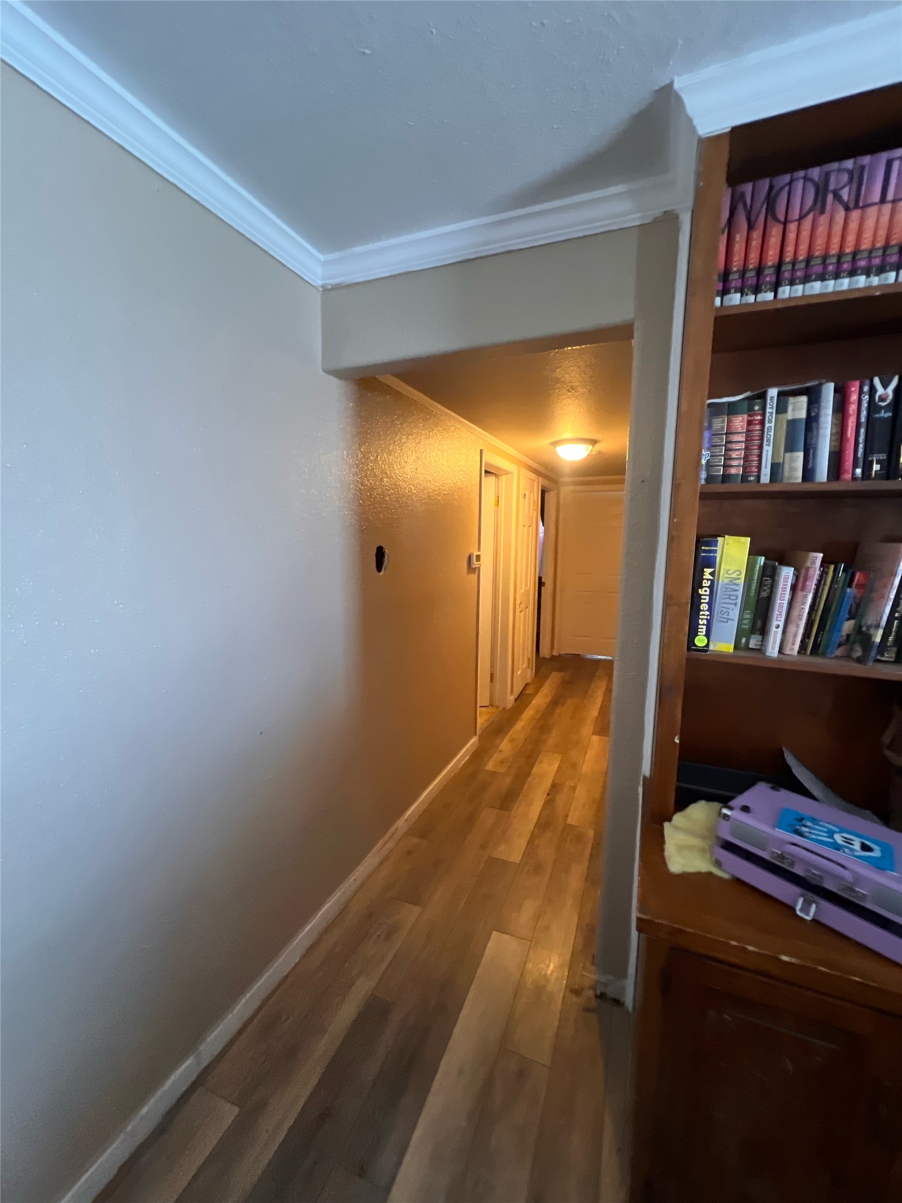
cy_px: 602
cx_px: 451
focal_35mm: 13
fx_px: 452
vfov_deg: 106.2
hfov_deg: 89.9
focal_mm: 1.57
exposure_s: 1/60
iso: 800
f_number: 1.8
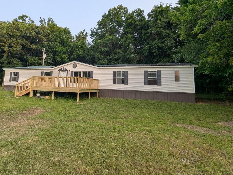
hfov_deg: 78.2
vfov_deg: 62.9
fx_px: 142
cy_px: 69
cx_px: 96
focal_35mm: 21
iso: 50
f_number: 2.2
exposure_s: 1/225
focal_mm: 2.35
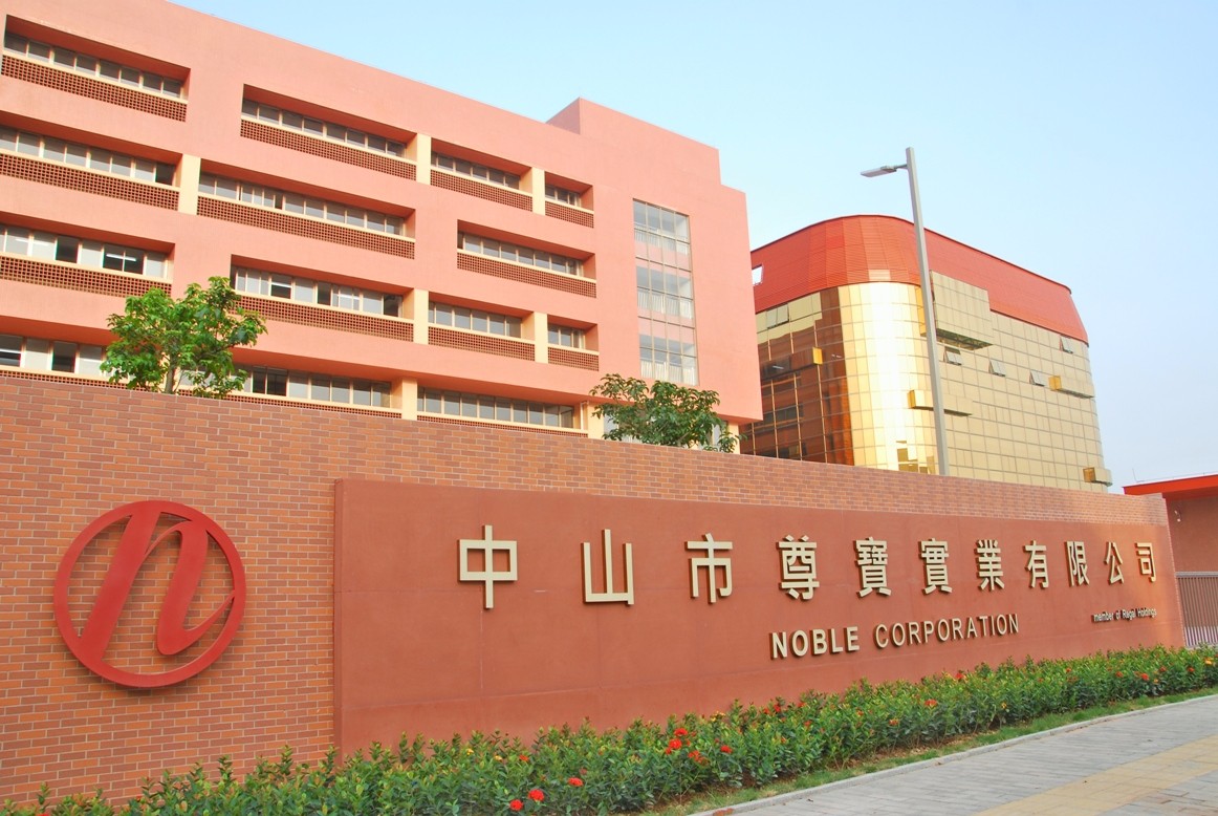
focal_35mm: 27
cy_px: 408
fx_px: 915
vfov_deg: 48.1
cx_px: 609
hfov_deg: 67.3
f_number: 8
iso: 200
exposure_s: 1/100
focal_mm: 18
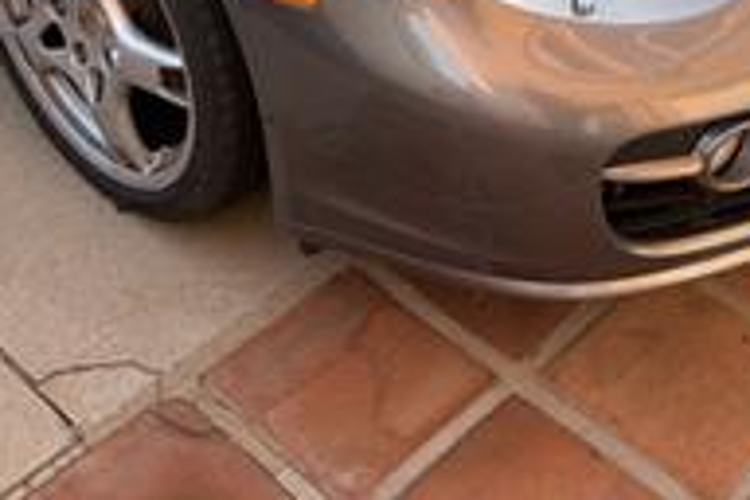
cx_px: 352
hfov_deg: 28.4
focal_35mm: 71
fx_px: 1479
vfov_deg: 18.0
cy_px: -133
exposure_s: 1/224
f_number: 1.6
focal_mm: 5.96
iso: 40
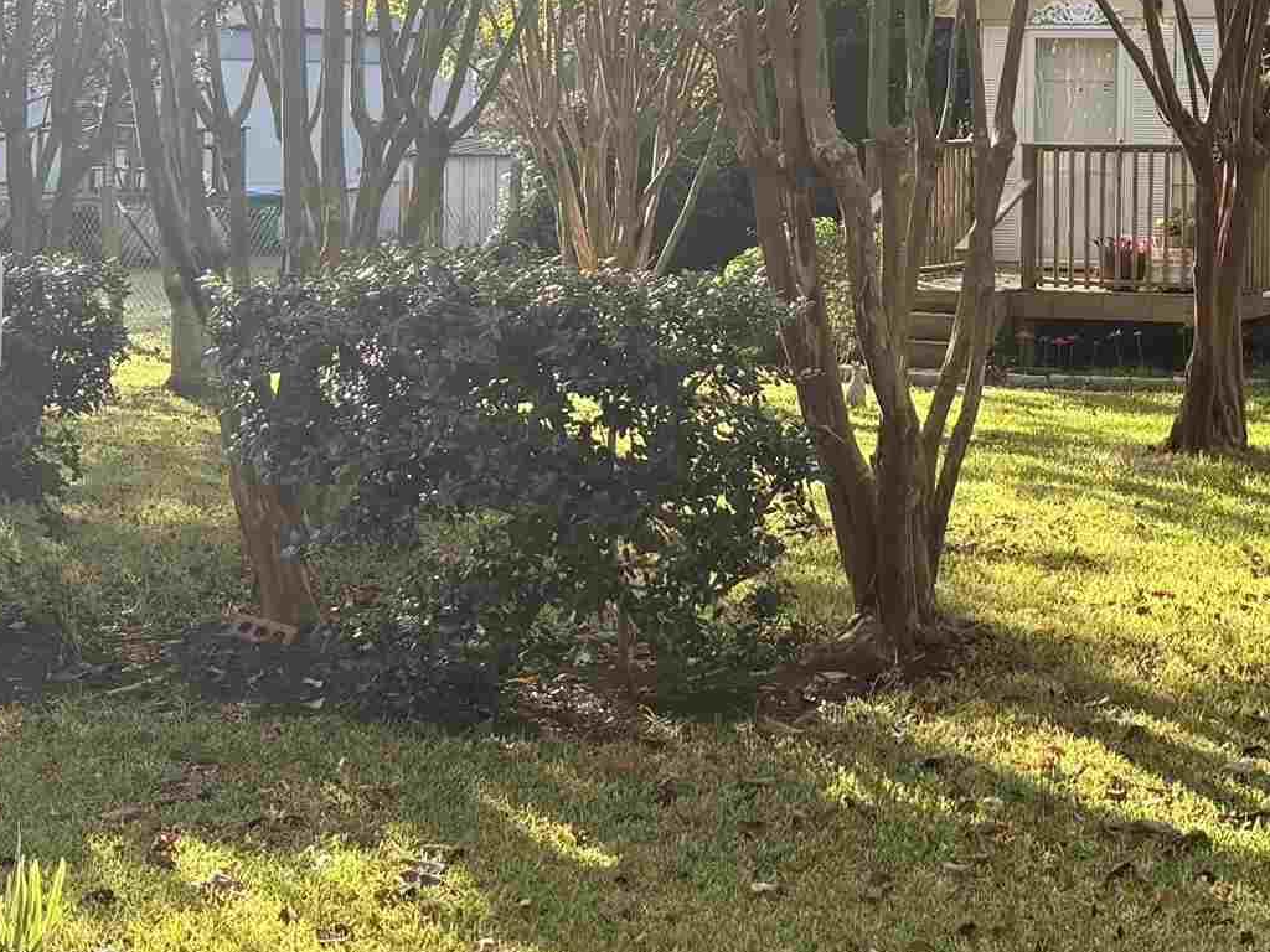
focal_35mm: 78
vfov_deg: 18.8
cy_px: 227
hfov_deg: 24.6
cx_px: 1015
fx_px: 2862
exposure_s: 1/591
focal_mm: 5.96
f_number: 1.6
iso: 50
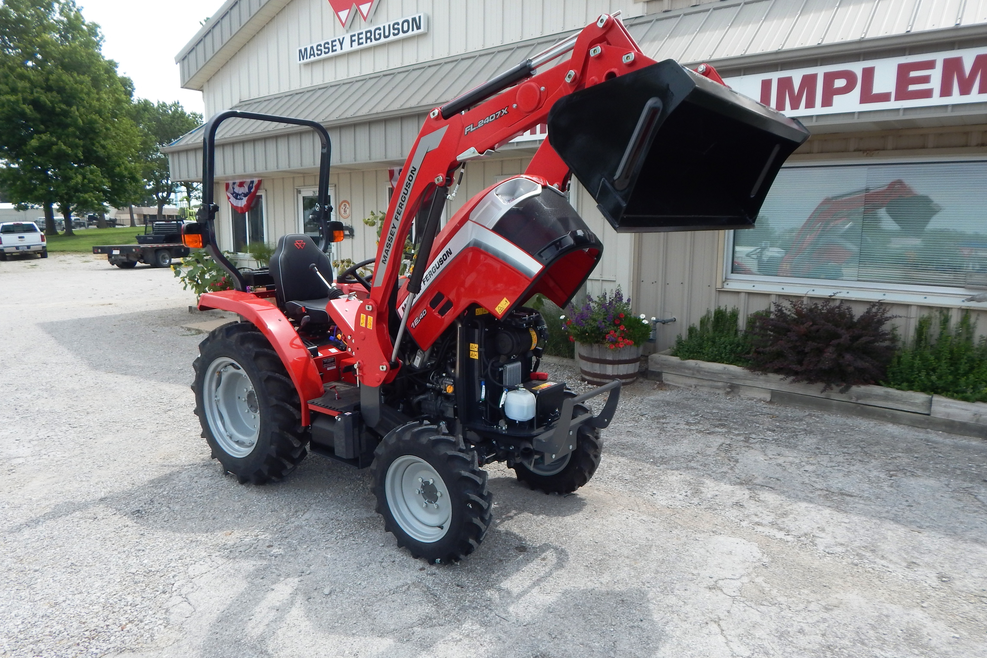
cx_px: 494
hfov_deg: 76.1
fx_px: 631
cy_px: 320
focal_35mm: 23
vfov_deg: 55.1
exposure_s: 1/1000
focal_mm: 4
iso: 125
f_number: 3
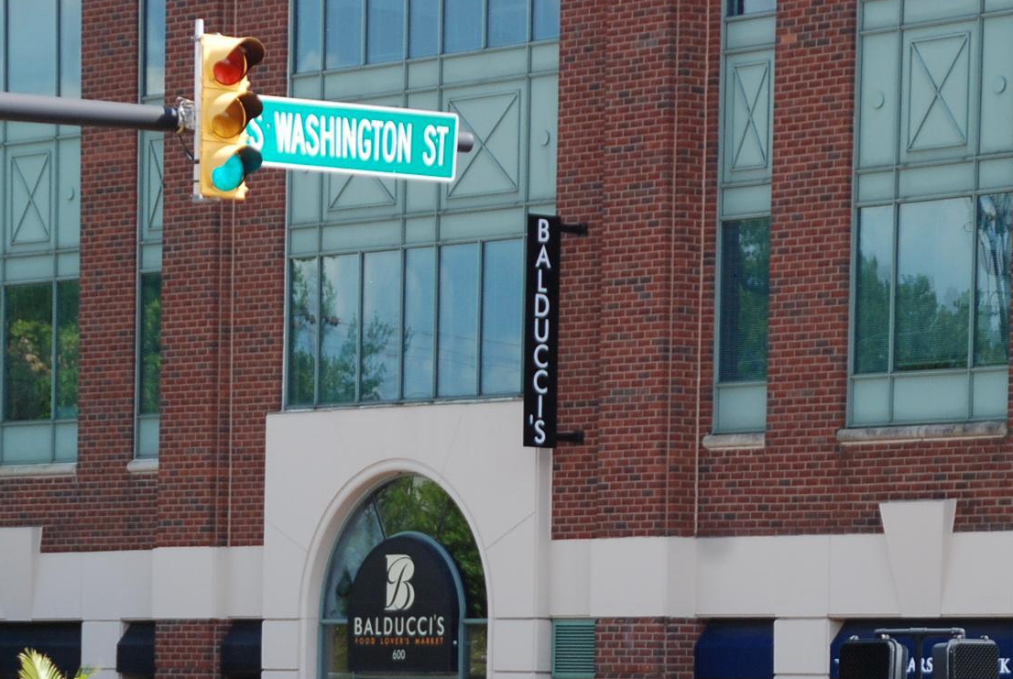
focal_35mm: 197
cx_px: 510
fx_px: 5548
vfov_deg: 7.0
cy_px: 567
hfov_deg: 10.4
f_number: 6.3
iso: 400
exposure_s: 1/640
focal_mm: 75
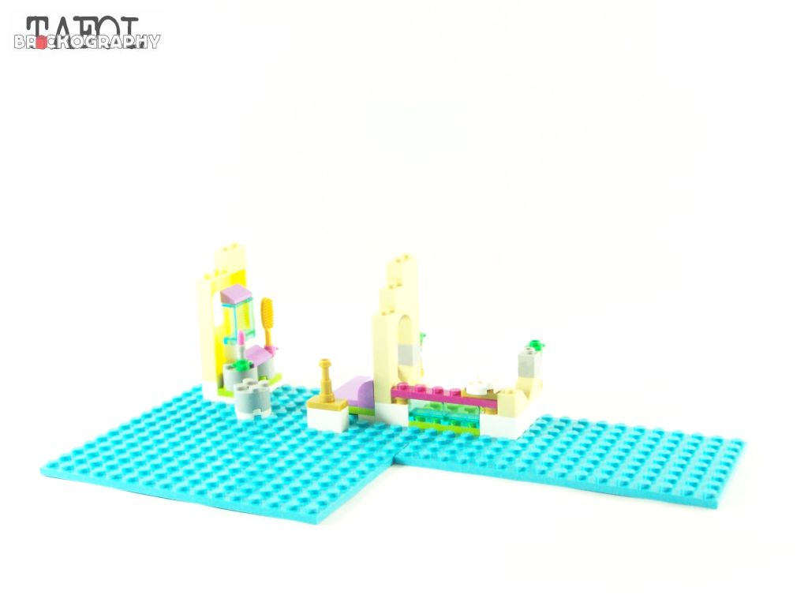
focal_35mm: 56
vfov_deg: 26.1
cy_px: 303
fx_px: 1307
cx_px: 404
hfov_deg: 34.3
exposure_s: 1/60
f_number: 3.6
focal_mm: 9.3
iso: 400
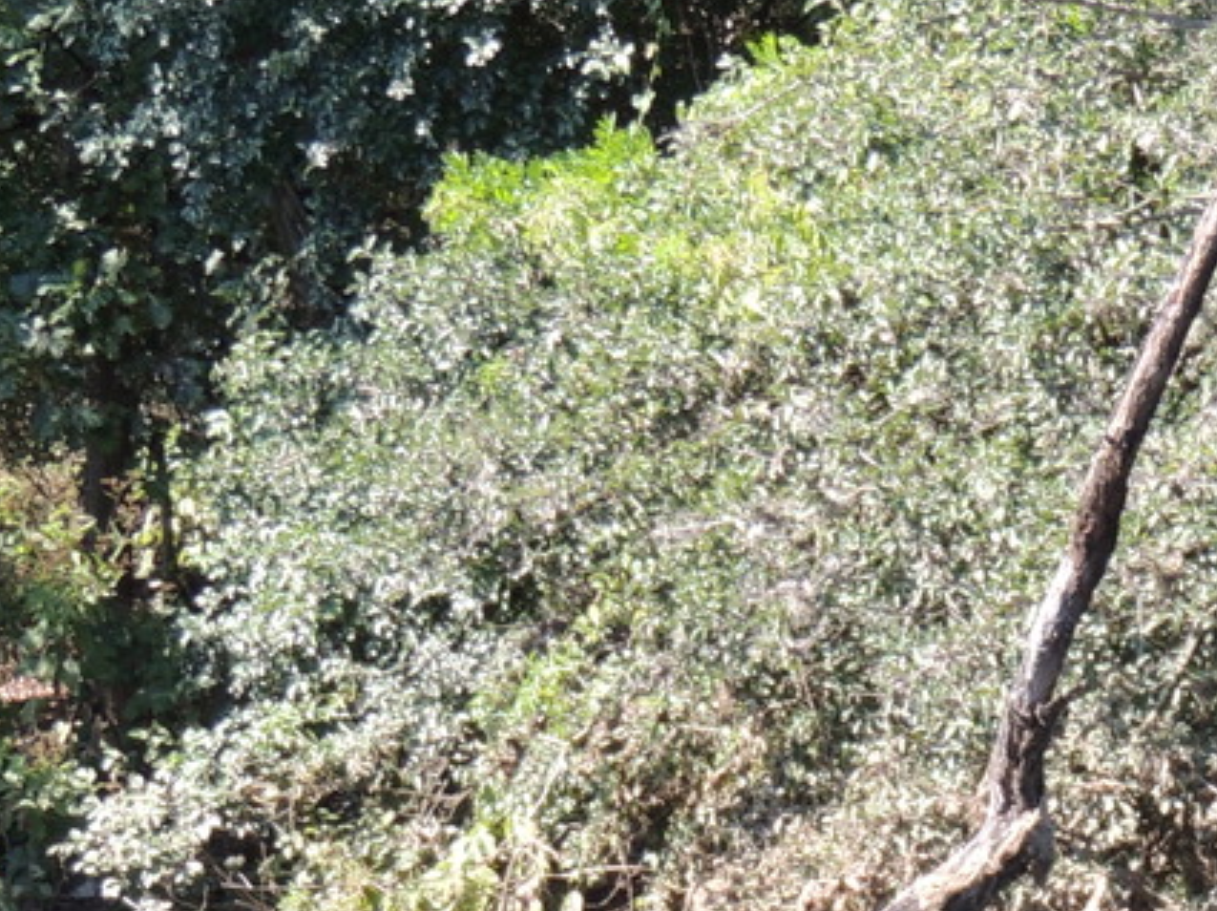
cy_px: 1014
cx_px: 976
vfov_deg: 7.0
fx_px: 7412
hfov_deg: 9.4
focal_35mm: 211
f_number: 3.9
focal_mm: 12.4
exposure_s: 1/160
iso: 100
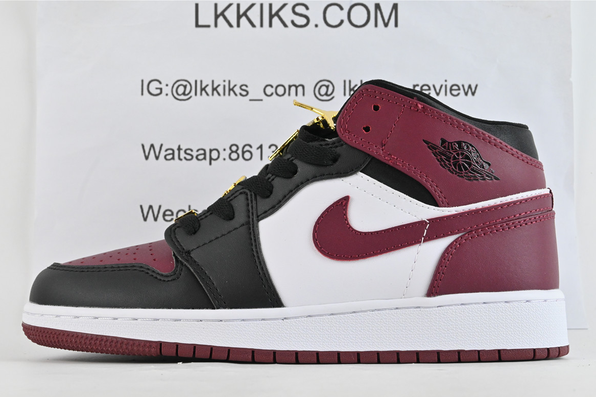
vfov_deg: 18.8
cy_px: 204
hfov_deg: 27.9
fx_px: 1200
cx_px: 299
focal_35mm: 73
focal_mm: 47
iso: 1600
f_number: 11
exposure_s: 1/100
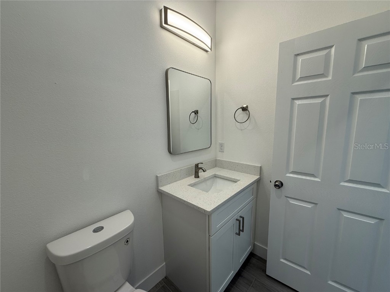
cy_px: 146
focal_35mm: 14
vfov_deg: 85.7
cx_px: 195
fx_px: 158
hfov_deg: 102.1
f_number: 2.2
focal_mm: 2.22
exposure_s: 1/120
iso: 80
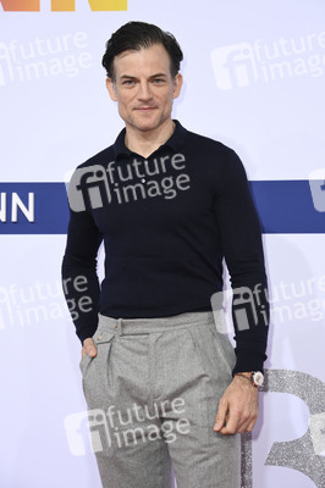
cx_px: 162
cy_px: 244
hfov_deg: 16.0
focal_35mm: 85
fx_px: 1153
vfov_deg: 23.9
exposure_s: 1/200
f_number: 5.6
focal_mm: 85
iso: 800
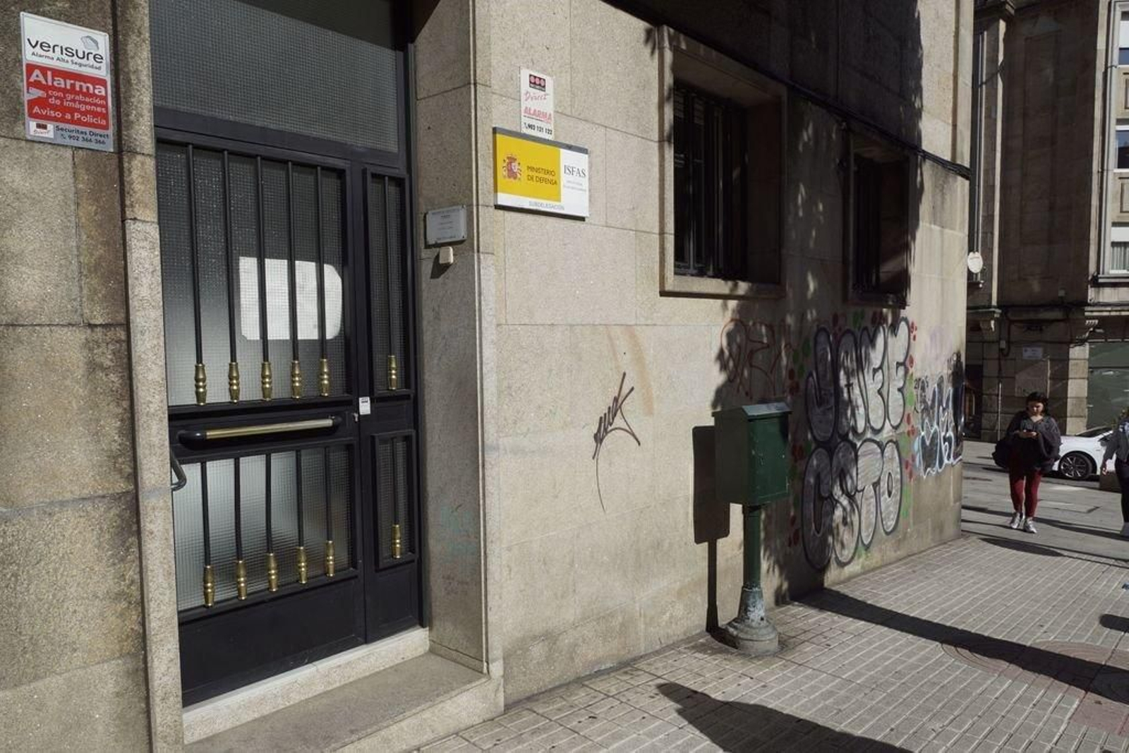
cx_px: 564
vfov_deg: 53.1
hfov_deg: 73.7
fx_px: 753
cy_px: 376
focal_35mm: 24
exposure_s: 1/160
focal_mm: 16
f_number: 11
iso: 100
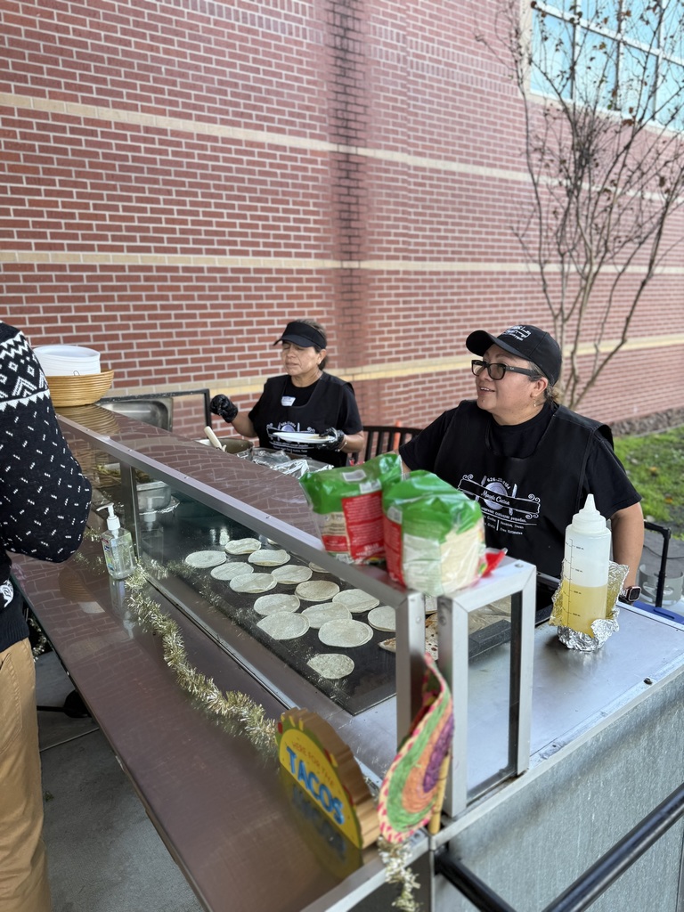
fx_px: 632
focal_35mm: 24
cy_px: 456
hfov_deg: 56.8
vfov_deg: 71.6
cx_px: 342
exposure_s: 1/129
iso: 64
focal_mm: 6.76
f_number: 1.78
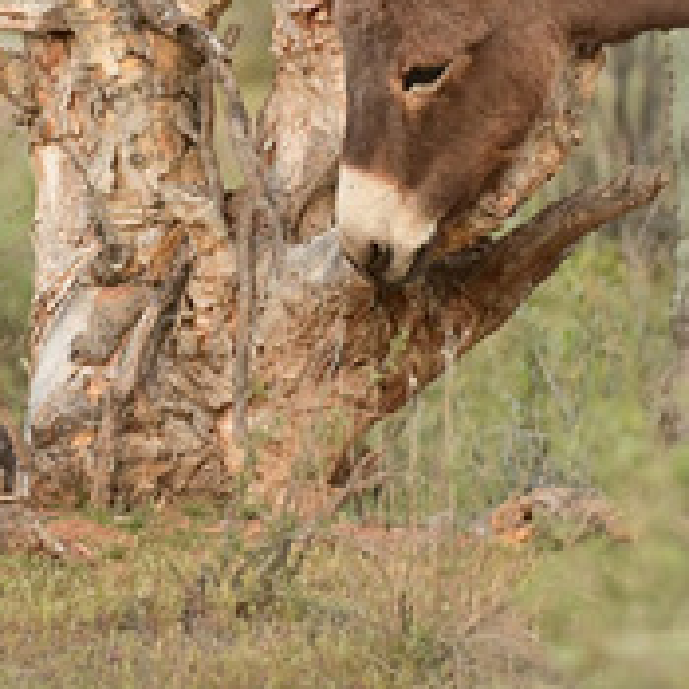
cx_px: 470
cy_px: 8
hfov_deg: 1.6
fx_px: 24906
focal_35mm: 1106
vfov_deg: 1.6
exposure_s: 1/1000
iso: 2500
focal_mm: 400
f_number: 5.6
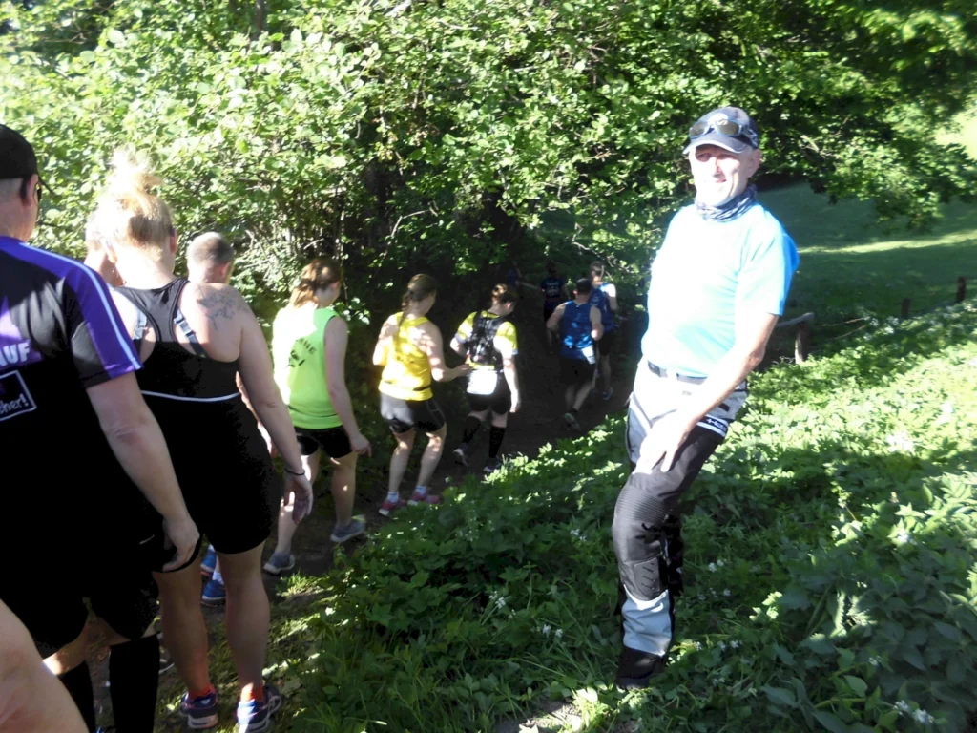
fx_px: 734
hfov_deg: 67.3
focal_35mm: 26
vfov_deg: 53.1
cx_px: 488
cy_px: 366
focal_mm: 4.6
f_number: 3.2
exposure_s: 1/100
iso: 64
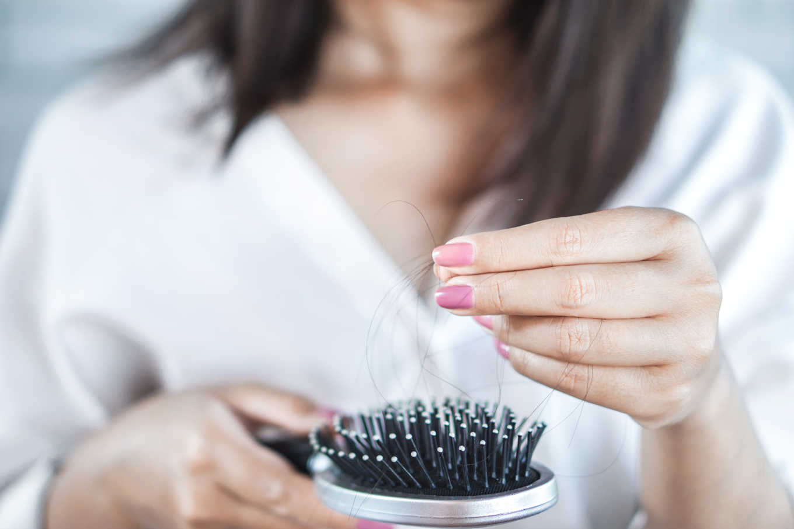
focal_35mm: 75
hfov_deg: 27.0
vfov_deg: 18.2
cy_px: 264
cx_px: 397
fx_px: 1654
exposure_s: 1/125
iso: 100
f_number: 1.8
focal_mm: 50
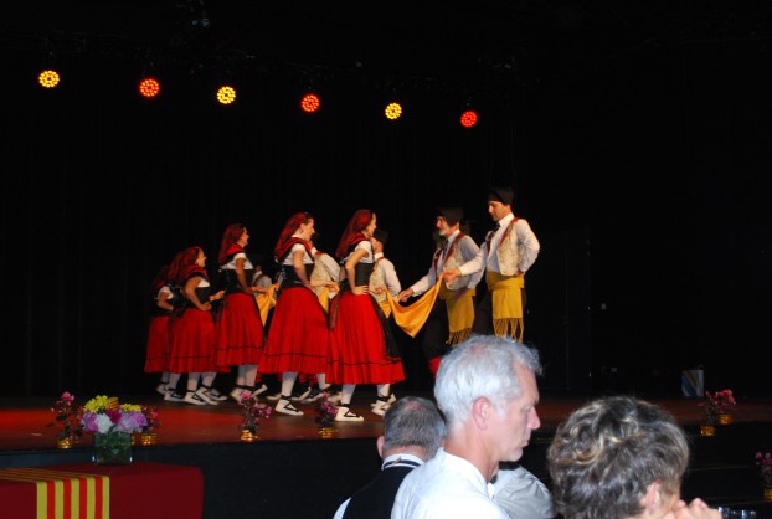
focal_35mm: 56
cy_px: 262
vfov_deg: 24.3
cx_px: 388
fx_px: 1204
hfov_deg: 35.6
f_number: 4.2
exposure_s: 1/60
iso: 450
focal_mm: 26
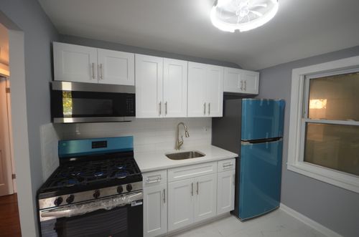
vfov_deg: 77.1
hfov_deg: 100.5
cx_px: 180
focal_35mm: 15
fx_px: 149
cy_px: 118
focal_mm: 10
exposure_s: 1/60
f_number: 4
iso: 560
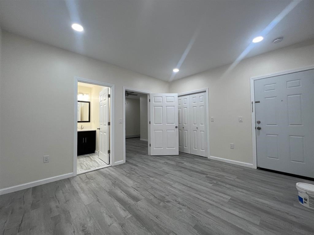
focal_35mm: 13
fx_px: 118
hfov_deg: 106.2
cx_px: 157
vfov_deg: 89.9
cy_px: 118
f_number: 1.8
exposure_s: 1/120
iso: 125
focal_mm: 1.57
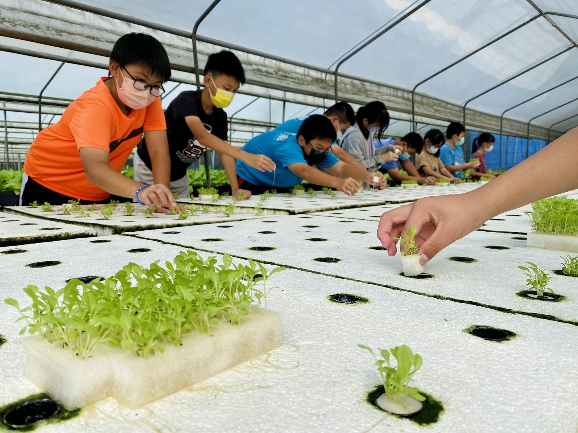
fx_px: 434
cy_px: 216
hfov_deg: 67.3
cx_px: 289
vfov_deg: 53.1
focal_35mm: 26
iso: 32
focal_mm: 4.25
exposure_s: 1/1218
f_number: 1.8
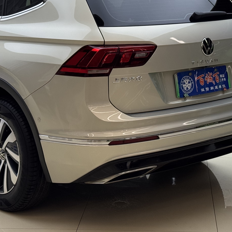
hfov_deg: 18.5
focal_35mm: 94
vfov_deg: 18.3
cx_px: 141
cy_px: 41
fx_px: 713
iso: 64
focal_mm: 6.76
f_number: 1.78
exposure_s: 1/364
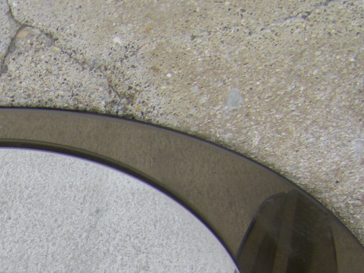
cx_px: -17
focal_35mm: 111
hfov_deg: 17.2
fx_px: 1167
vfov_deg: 12.8
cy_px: 368
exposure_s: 1/100
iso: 64
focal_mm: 6.3
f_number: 3.5
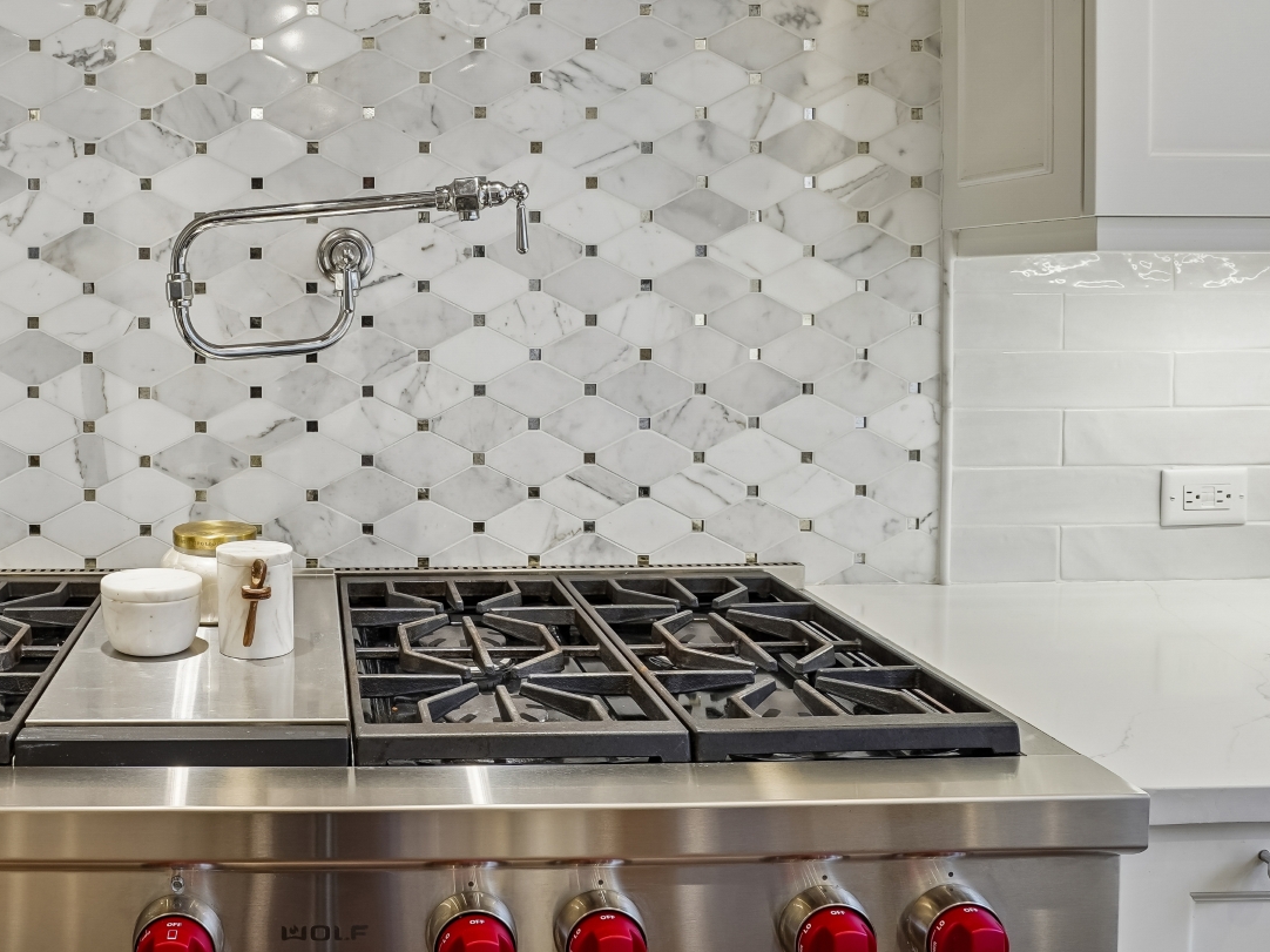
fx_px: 1174
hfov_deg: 54.4
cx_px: 332
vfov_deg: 43.6
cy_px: 331
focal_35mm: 32
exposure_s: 1/25
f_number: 8
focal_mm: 20
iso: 400
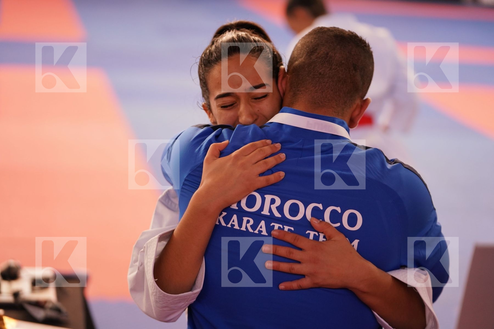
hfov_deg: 20.0
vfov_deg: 13.4
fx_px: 1400
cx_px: 247
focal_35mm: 102
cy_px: 164
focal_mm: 102
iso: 1600
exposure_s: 1/500
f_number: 2.8
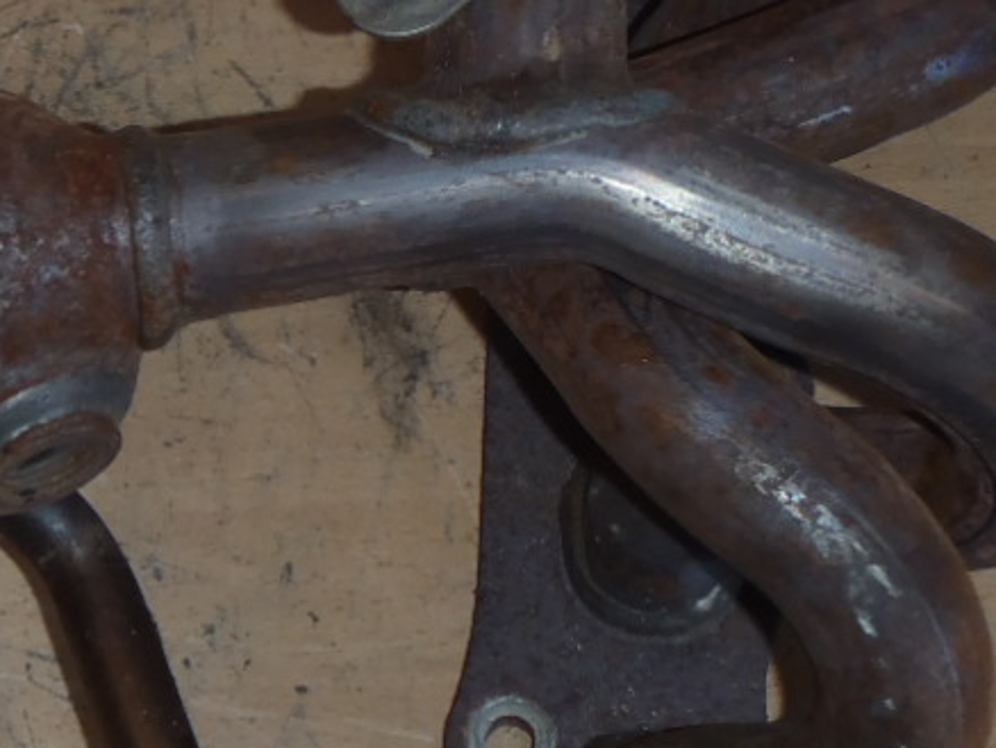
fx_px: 3196
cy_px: 600
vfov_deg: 13.3
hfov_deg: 17.1
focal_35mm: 111
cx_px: -130
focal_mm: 6.83
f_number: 4.6
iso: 100
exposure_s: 1/40
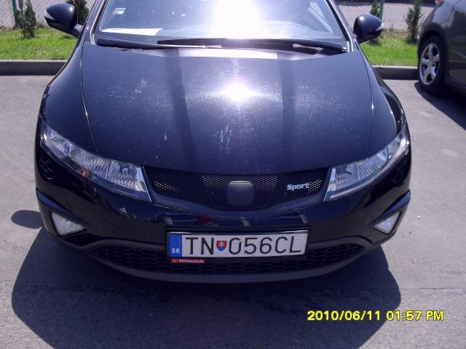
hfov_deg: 52.6
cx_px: 233
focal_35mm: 35
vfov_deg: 40.7
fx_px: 471
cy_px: 174
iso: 100
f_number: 8.4
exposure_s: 1/180
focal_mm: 6.3
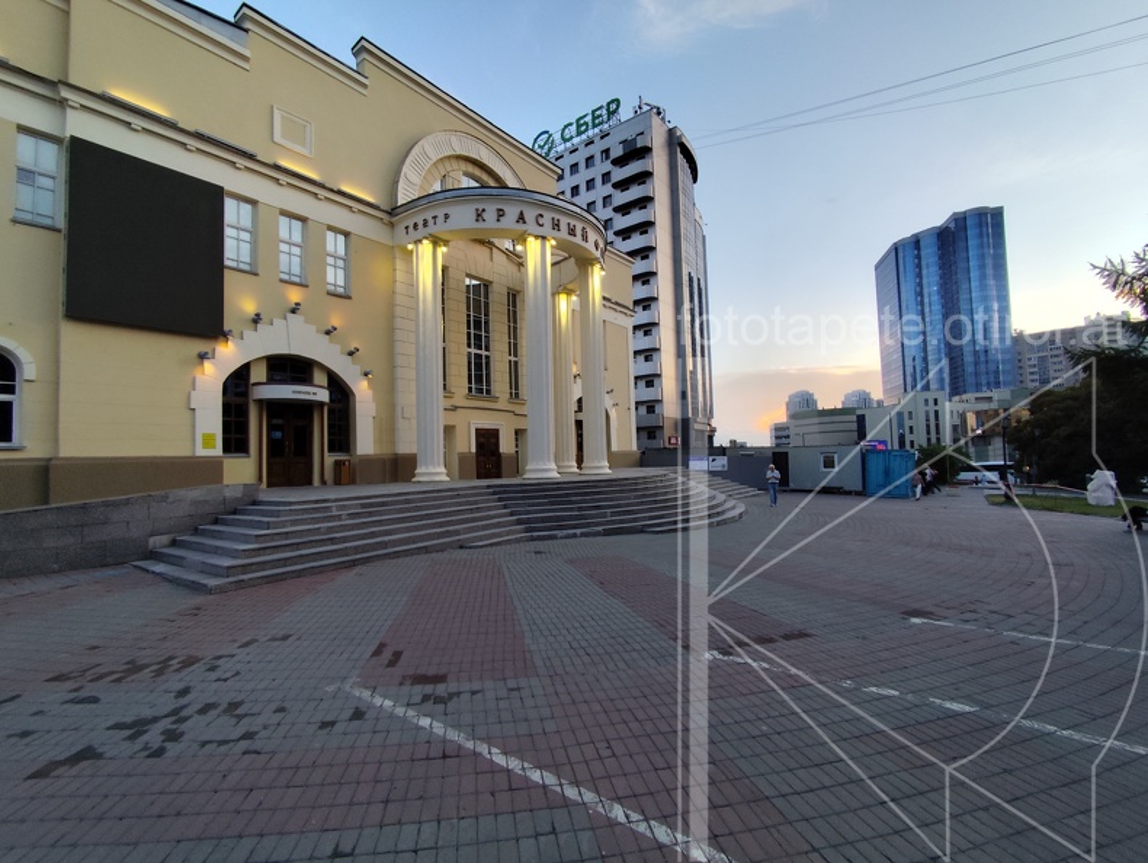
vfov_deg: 78.2
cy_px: 432
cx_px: 574
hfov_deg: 94.4
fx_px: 531
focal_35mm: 16
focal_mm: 1.65
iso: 50
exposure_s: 1/100
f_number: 2.2
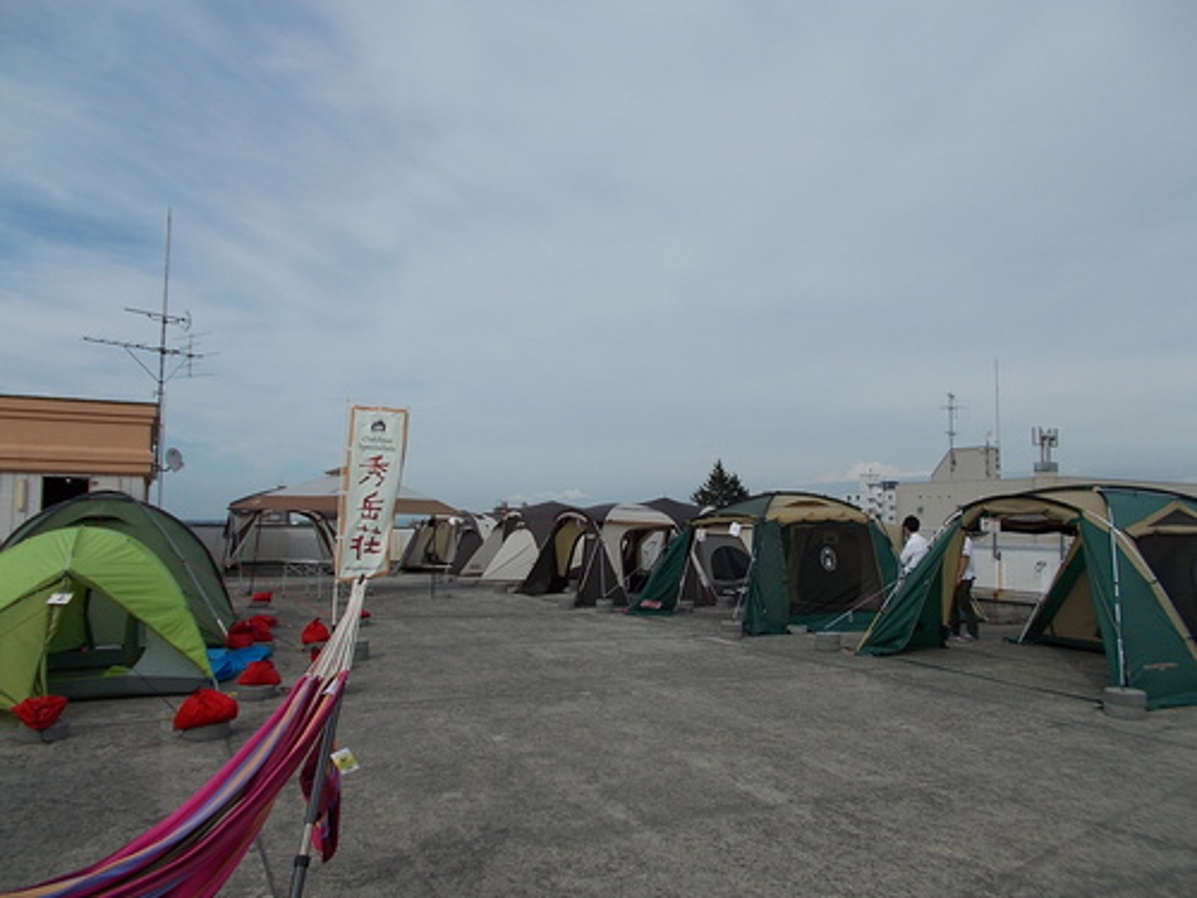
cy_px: 449
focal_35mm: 26
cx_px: 598
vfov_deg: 53.1
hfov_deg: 67.3
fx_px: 899
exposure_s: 1/250
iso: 80
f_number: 8
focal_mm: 4.6
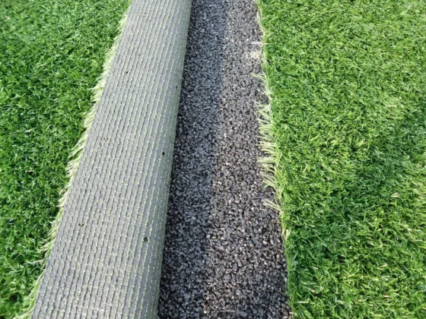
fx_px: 431
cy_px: 160
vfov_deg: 40.7
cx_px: 213
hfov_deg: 52.6
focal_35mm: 35
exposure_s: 1/90
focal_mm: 6.3
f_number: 3
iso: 80
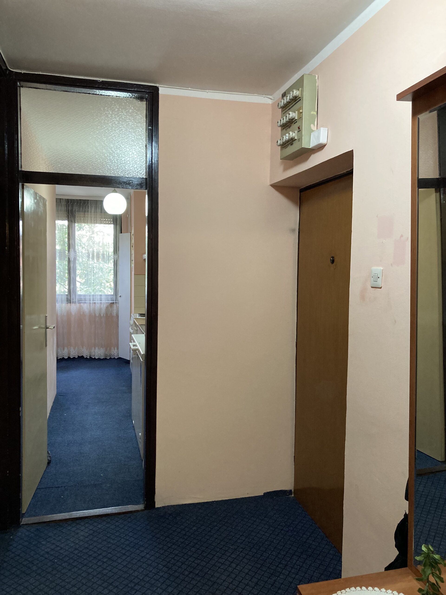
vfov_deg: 63.4
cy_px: 298
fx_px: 481
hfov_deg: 49.7
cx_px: 223
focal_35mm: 28
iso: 250
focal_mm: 3.99
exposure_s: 1/50
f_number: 1.8
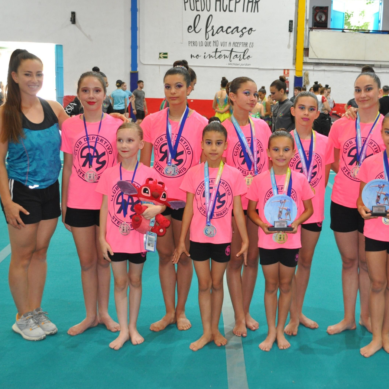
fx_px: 619
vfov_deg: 34.9
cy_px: 195
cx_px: 243
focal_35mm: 49
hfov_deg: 34.7
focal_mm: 25
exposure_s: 1/60
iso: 800
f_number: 4
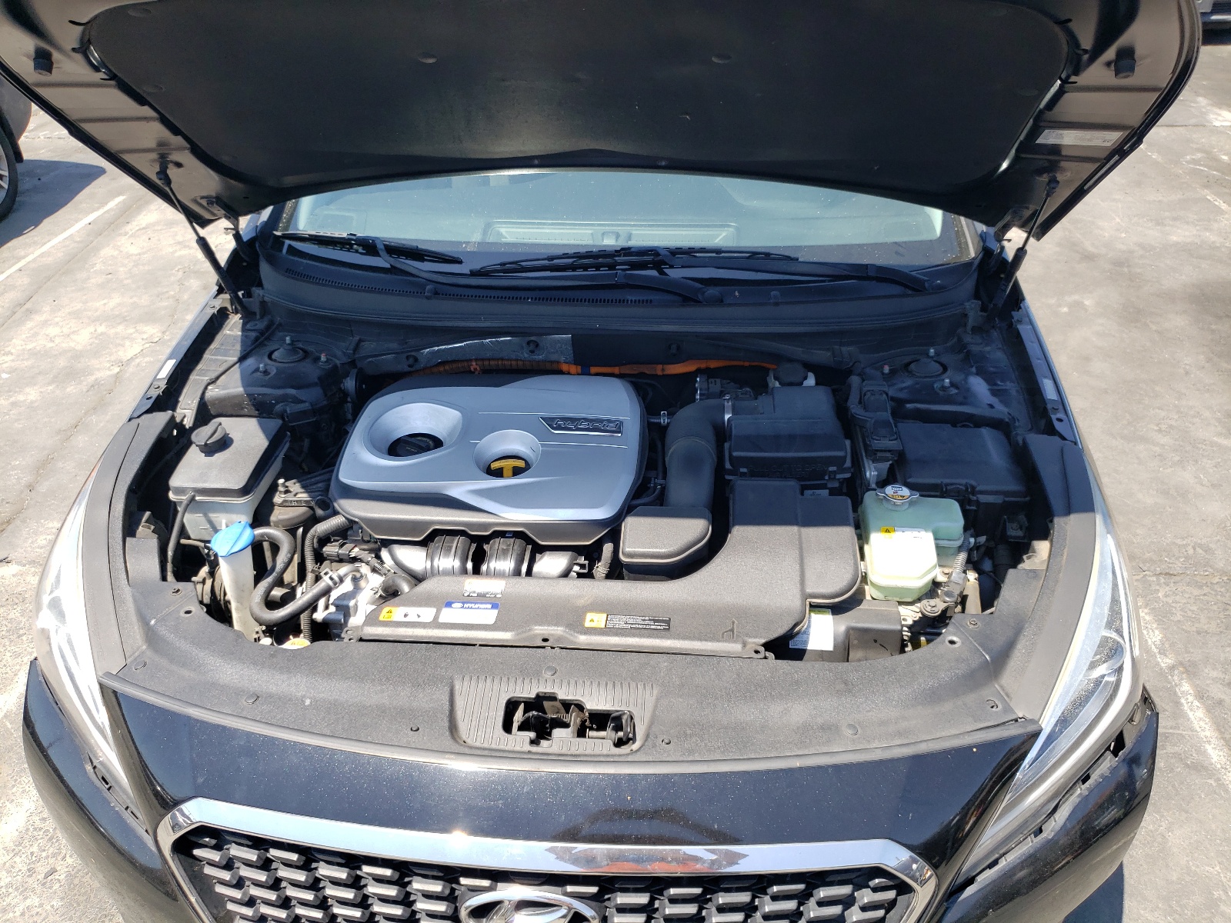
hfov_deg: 67.3
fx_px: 925
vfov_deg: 53.1
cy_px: 462
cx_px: 616
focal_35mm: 26
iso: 50
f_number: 1.5
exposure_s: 1/909
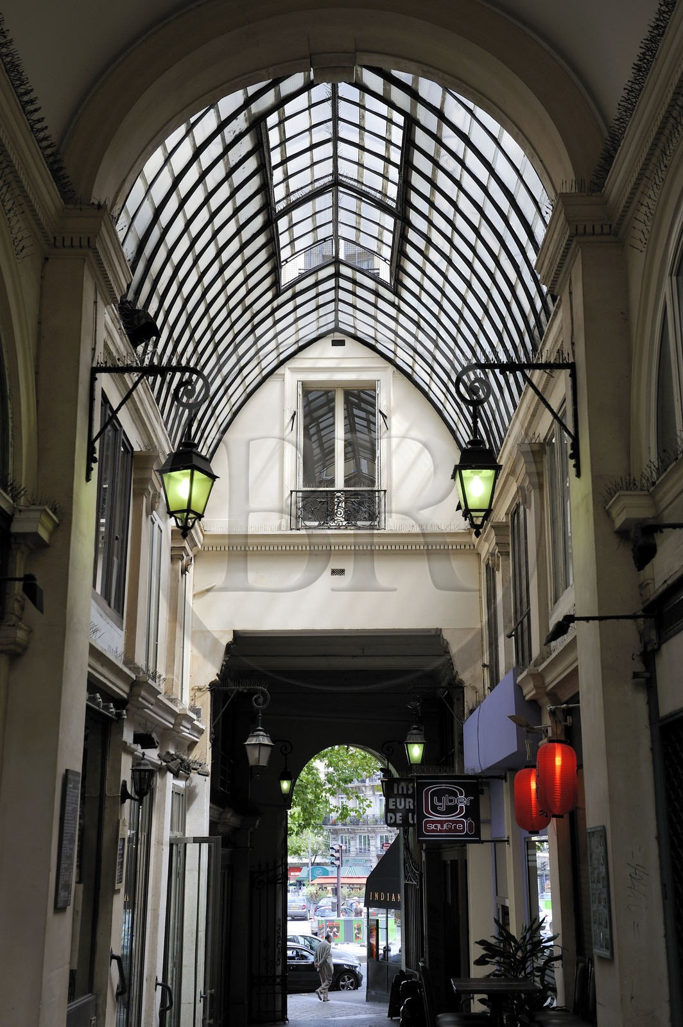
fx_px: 1283
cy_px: 514
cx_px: 342
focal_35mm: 45
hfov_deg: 29.8
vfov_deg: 43.6
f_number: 5.6
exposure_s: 1/250
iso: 400
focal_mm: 45
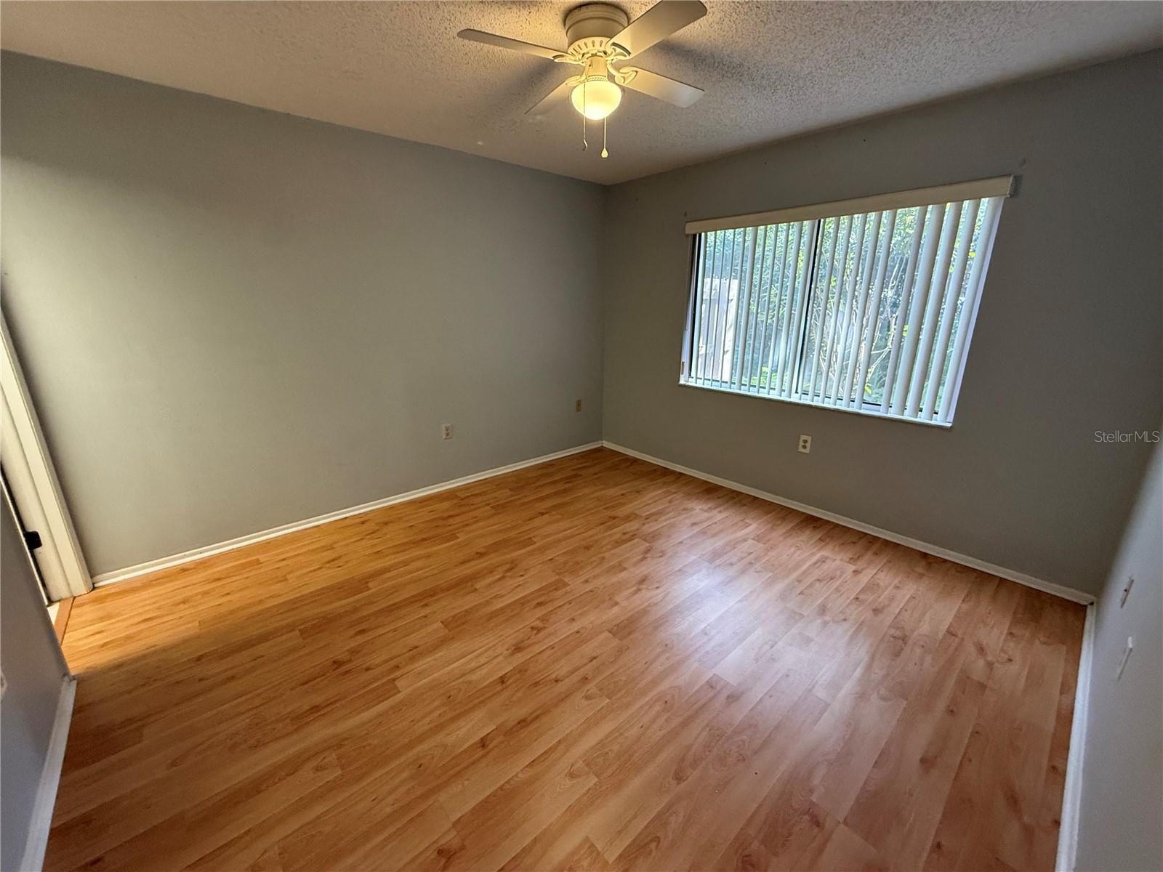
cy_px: 436
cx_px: 582
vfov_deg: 85.7
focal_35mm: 14
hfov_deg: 102.1
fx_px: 470
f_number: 2.2
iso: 400
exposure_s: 1/60
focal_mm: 2.22
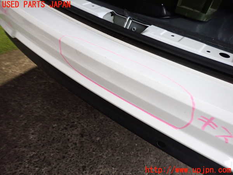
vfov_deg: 54.9
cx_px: 116
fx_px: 168
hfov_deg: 69.4
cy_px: 88
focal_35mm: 25
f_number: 2
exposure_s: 1/30
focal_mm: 4.5
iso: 500
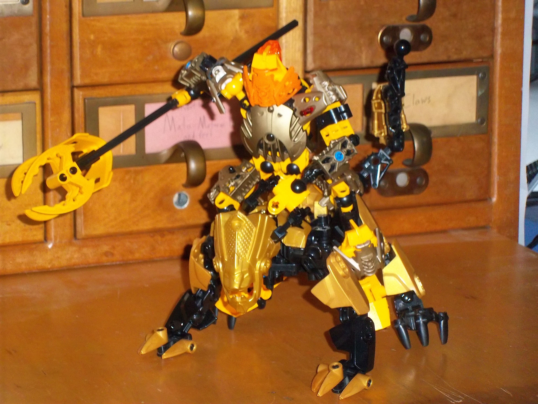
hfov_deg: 14.1
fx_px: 2176
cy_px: 202
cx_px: 269
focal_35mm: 140
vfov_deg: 10.6
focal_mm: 25.25
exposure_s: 1/60
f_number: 5.9
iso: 320
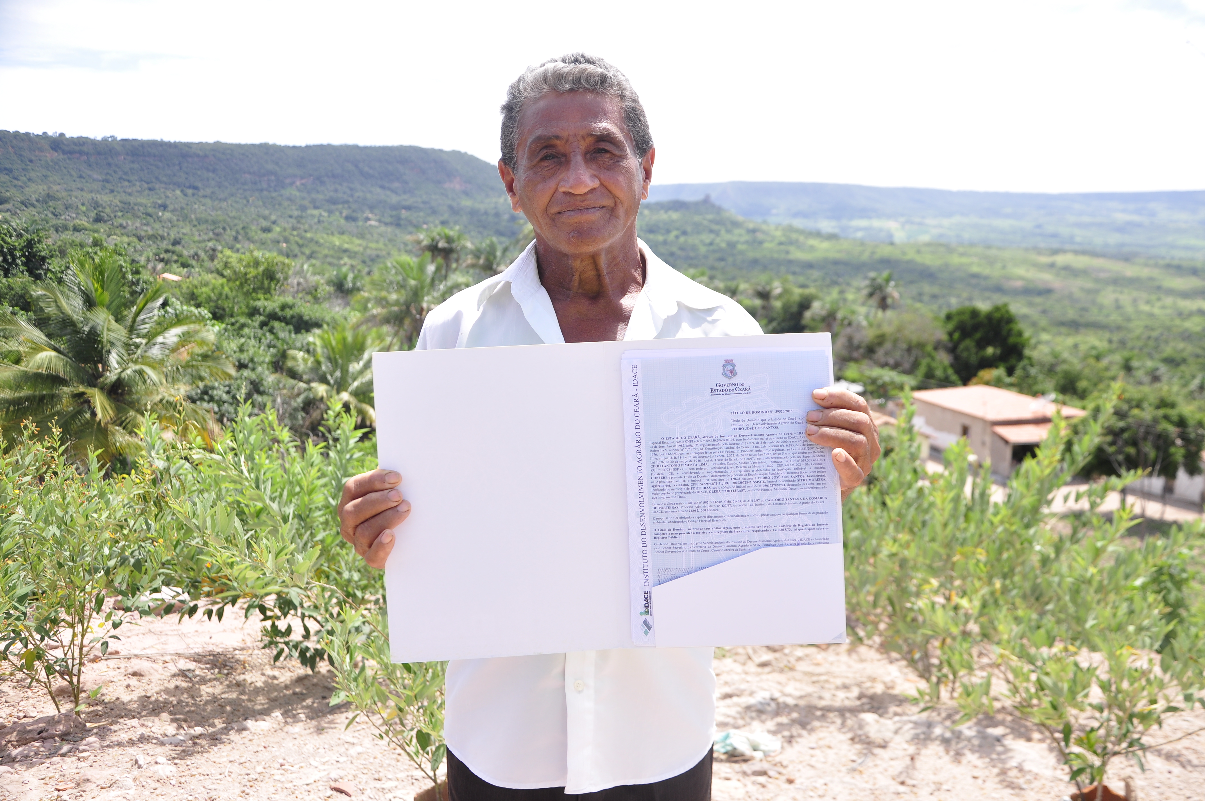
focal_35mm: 32
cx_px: 602
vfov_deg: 41.6
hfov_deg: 59.6
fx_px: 1053
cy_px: 400
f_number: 4
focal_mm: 21
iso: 200
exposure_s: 1/500
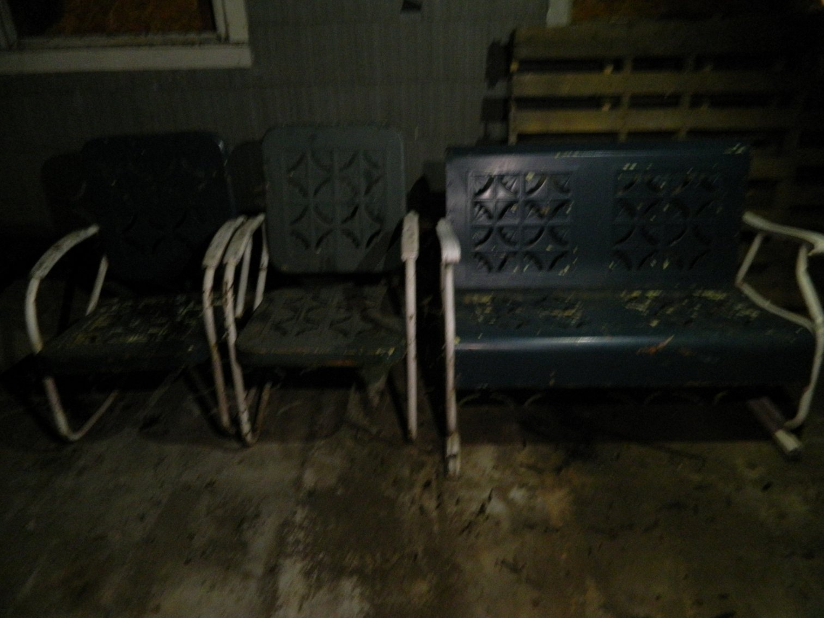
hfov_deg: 69.4
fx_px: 595
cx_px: 412
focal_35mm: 25
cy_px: 309
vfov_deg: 54.9
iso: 400
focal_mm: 4.5
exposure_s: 1/2
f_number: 3.1
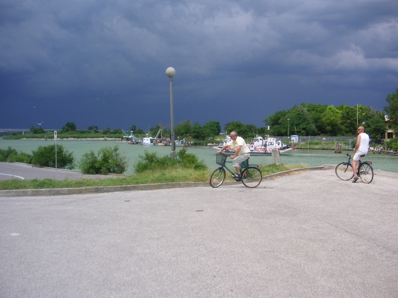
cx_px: 199
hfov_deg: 50.1
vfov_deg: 38.7
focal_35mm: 37
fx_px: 425
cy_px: 149
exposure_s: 1/750
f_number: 2.8
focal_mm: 6.1
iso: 50
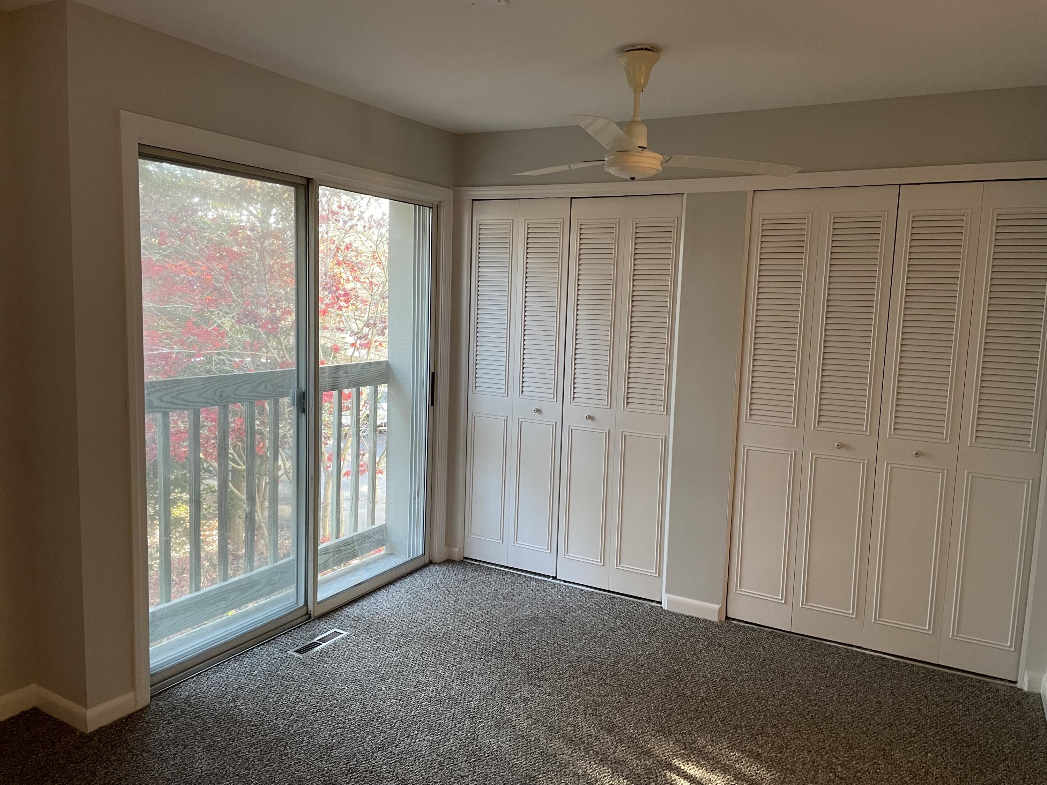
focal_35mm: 26
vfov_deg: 53.1
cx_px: 524
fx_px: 786
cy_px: 392
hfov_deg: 67.3
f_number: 1.6
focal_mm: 4.2
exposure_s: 1/60
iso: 160
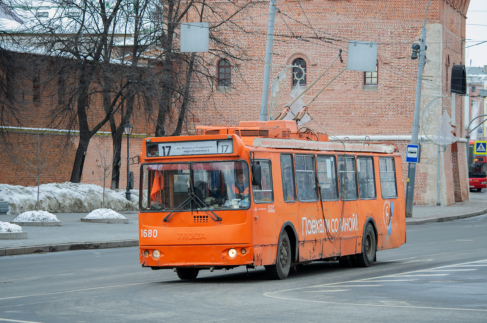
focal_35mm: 128
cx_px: 244
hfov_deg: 16.1
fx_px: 1721
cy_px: 162
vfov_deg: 10.7
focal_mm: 85
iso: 400
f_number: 4.5
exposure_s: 1/320
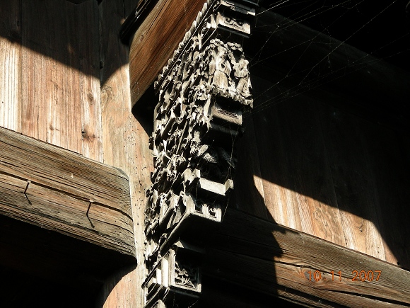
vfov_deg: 13.1
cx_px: 205
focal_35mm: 113
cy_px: 154
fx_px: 1338
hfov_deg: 17.4
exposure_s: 1/230
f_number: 3.5
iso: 50
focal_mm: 18.9
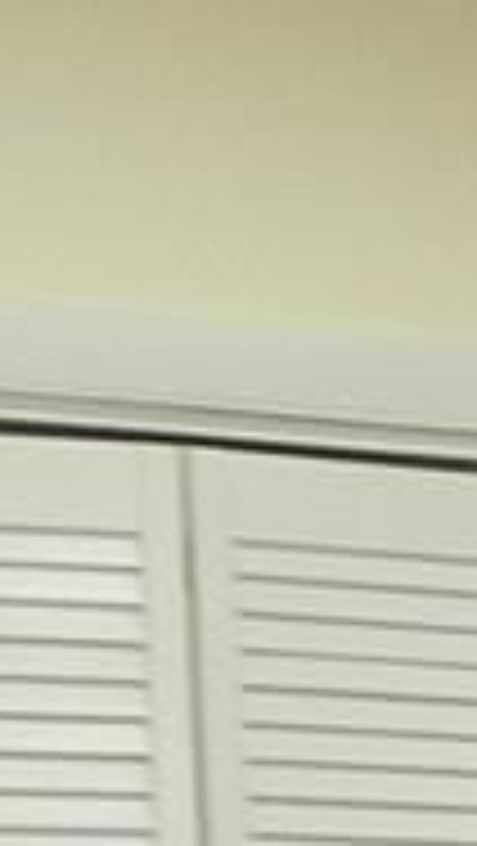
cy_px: 1683
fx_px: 4781
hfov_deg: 5.0
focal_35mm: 213
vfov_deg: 9.5
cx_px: 2007
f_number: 3.4
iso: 200
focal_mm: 4
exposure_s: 1/30
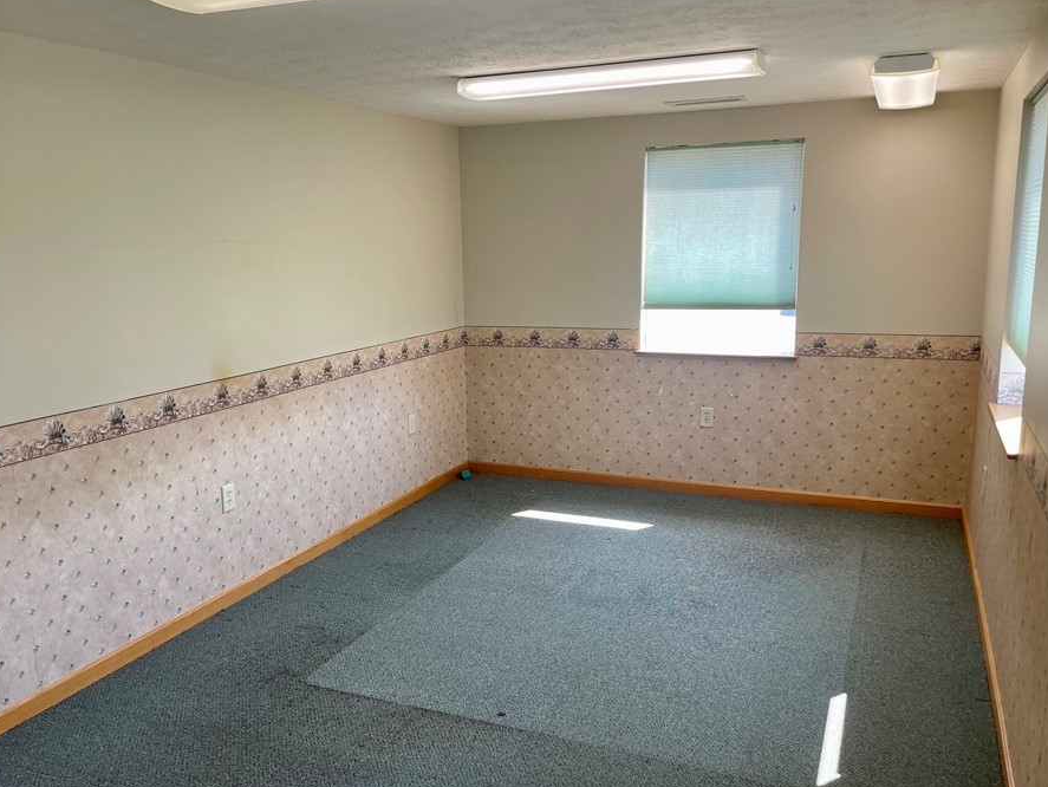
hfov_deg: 59.9
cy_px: 424
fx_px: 909
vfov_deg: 46.8
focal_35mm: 30
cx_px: 515
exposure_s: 1/120
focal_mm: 4.2
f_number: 1.6
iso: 100
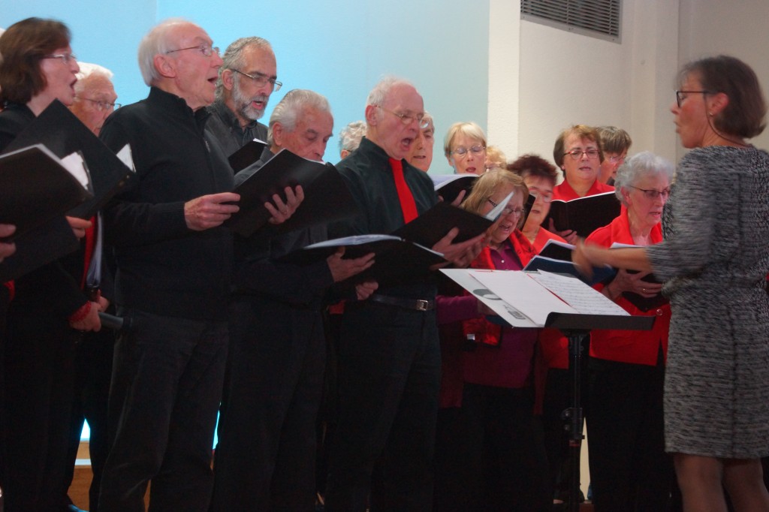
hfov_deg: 22.6
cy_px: 256
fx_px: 1922
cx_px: 384
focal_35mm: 90
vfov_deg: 15.2
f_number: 5.6
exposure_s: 1/13
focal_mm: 60
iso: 1600
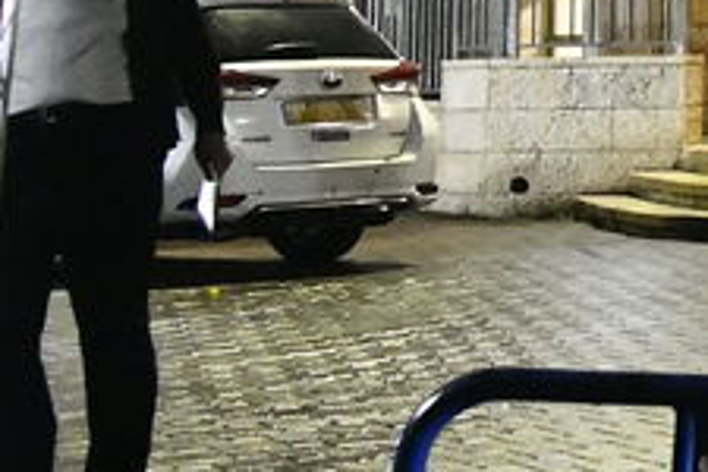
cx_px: 1998
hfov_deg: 9.6
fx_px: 3422
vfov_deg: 7.4
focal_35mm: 174
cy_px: -618
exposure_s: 1/125
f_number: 5.6
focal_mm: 28
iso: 3200
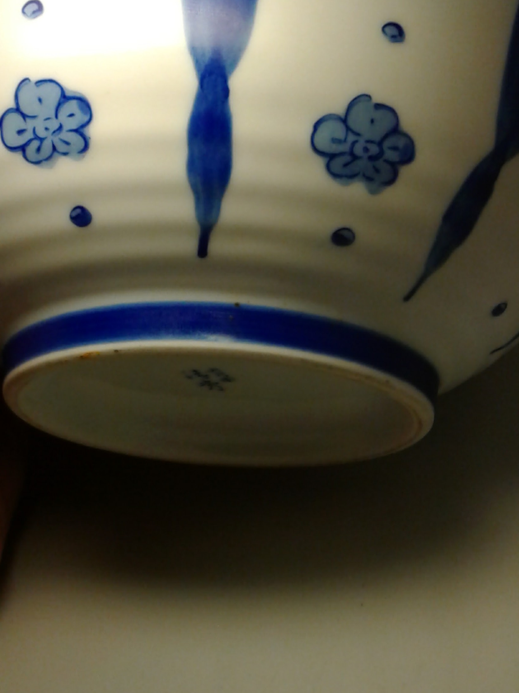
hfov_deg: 36.8
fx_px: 780
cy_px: 351
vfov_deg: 47.9
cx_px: 256
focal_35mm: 39
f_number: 2.2
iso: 50
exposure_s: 1/100
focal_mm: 3.3
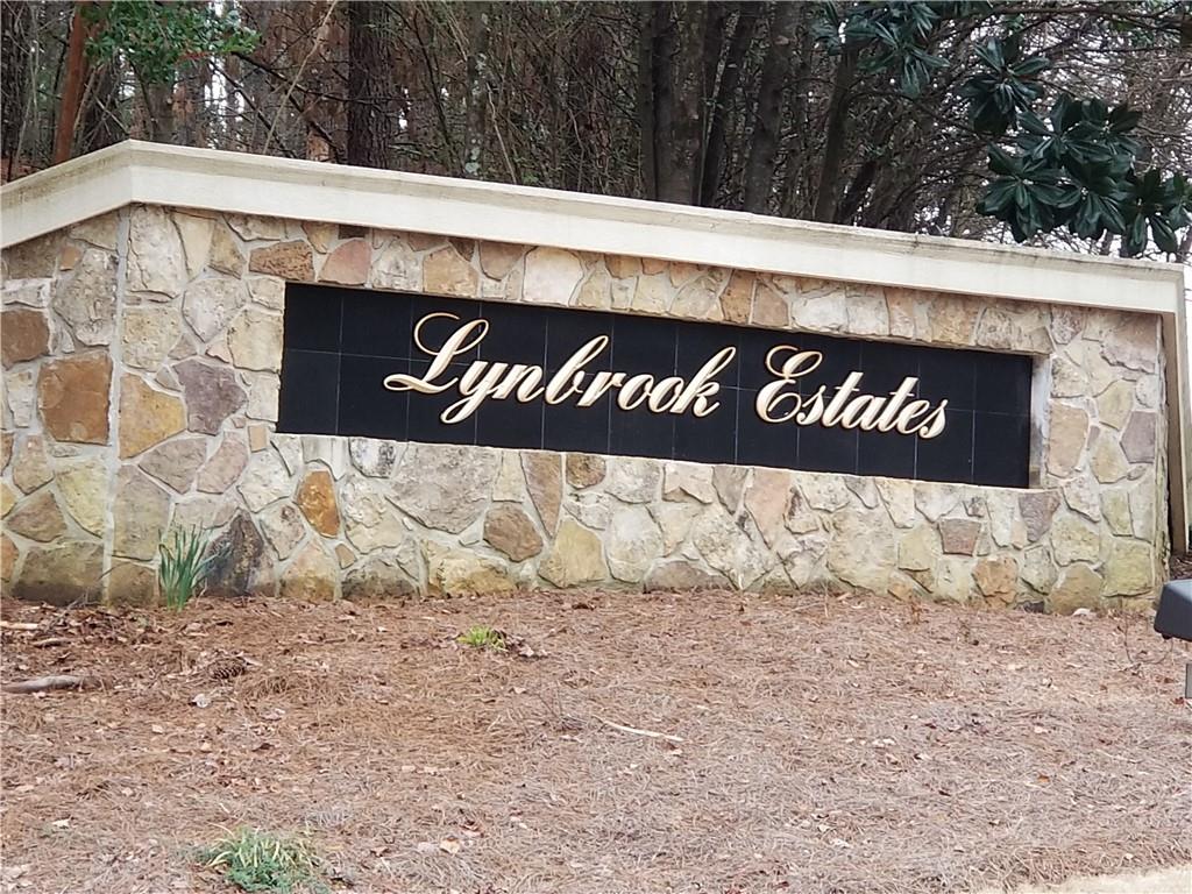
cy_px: 447
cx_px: 596
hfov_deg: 36.8
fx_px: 1791
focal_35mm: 52
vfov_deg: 28.0
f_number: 2.4
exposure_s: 1/58
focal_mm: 6
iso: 25
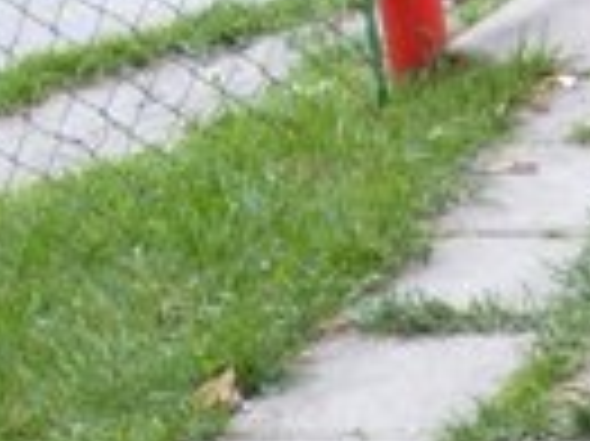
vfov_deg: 8.1
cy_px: 1004
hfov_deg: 10.6
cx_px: 1198
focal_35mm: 171
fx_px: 2912
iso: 80
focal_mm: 7.8
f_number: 2.8
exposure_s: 1/60
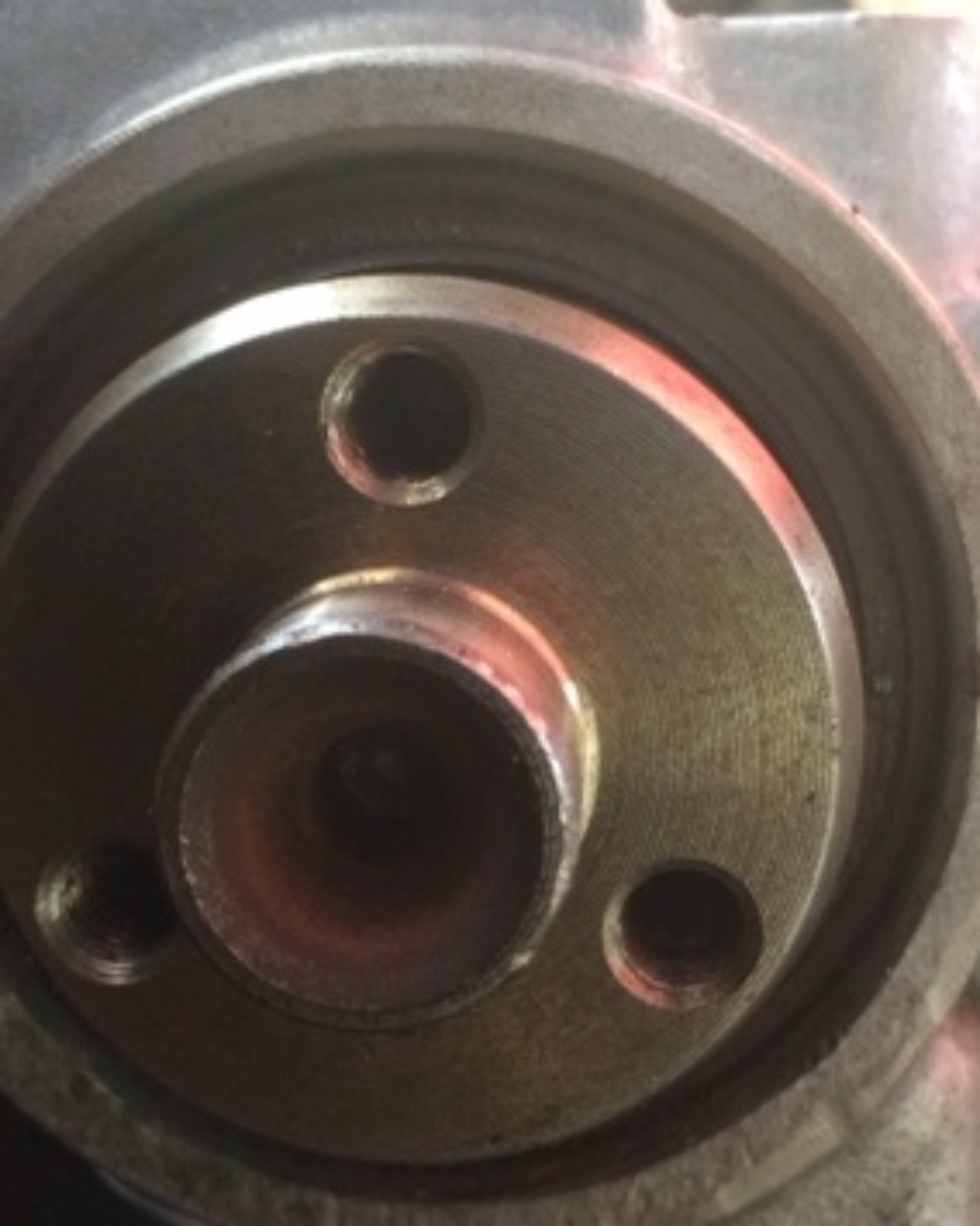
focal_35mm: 51
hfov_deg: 29.7
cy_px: 739
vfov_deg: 36.5
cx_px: 521
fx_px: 1849
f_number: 2.2
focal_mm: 4.15
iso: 125
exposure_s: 1/30
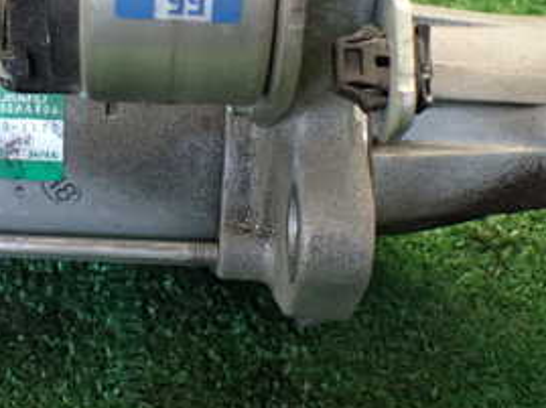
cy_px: 77
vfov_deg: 21.6
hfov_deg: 28.2
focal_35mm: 67
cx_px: 85
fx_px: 1055
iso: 200
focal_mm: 5.4
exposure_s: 1/125
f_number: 2.3
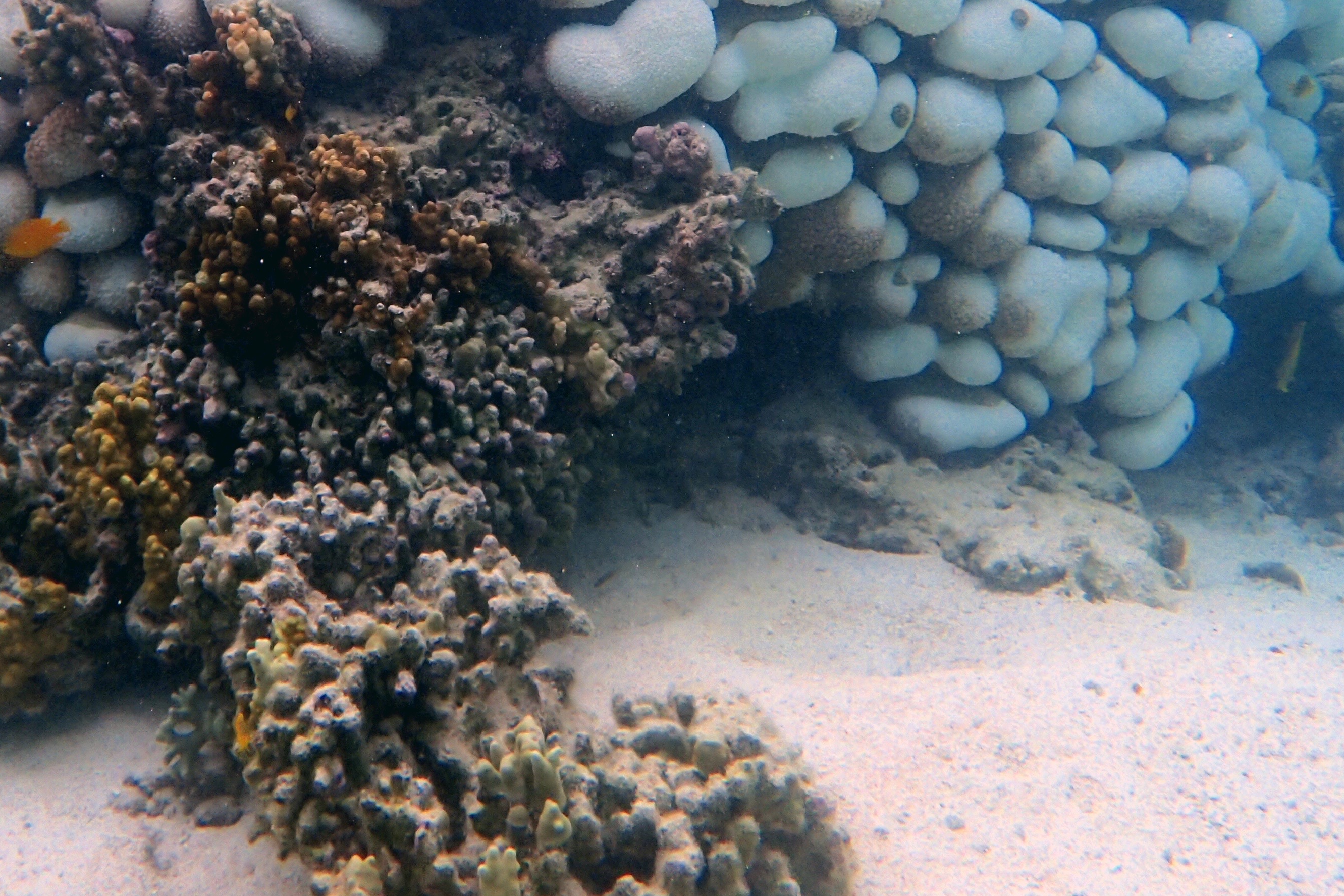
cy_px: 141
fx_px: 1866
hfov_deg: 39.1
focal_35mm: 50
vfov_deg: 26.3
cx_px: 434
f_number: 3.2
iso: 100
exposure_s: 1/400
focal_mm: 5.79
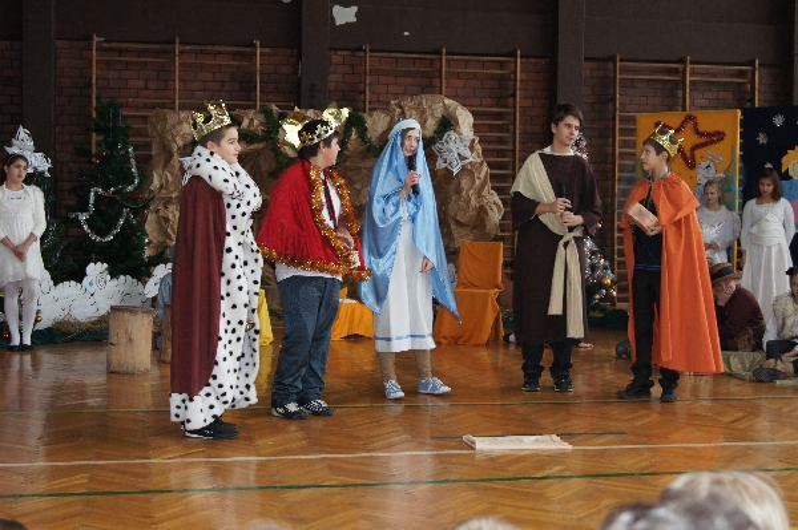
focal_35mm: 52
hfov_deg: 37.9
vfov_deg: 25.7
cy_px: 265
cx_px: 399
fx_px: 1163
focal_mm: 35
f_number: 5
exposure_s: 1/60
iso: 800
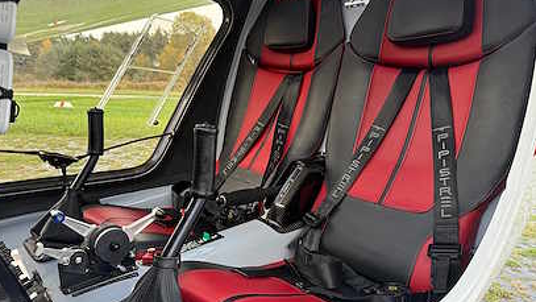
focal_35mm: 27
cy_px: 156
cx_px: 261
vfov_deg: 42.9
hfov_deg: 69.8
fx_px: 384
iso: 160
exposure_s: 1/185
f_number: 1.78
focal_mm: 6.76
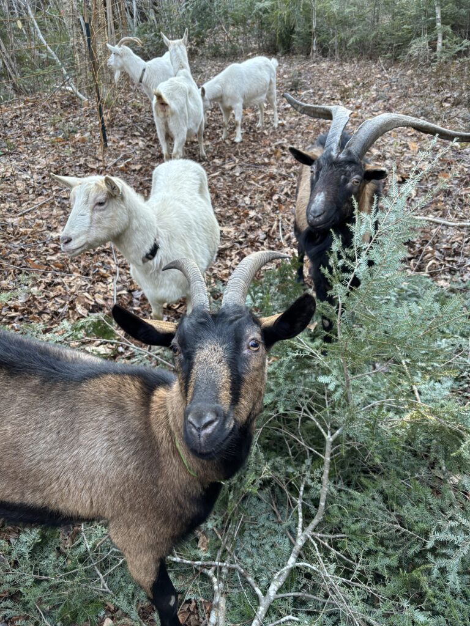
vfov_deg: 67.3
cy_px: 313
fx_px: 471
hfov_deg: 53.1
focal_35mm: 26
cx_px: 235
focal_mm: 5.96
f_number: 1.6
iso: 125
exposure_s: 1/81
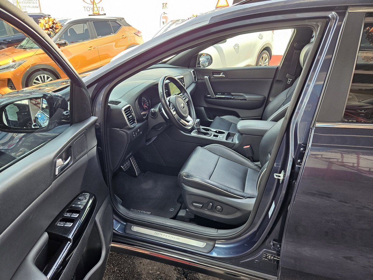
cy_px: 140
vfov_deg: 58.9
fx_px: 248
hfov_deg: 73.9
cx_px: 186
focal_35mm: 23
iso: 200
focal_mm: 5.4
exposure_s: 1/180
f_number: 1.8
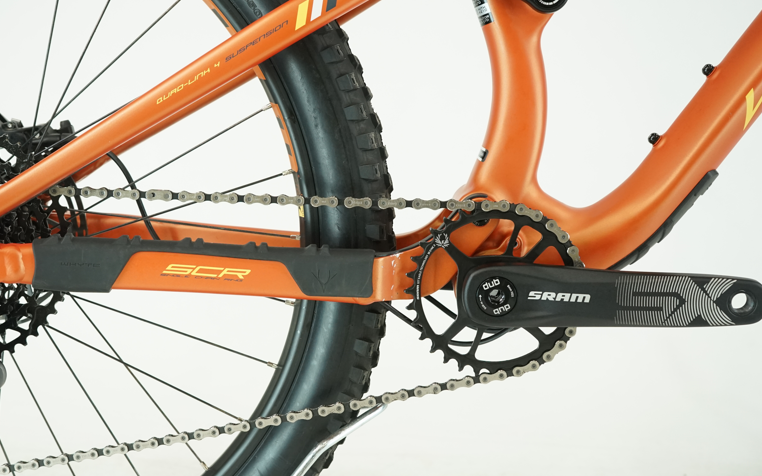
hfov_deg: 39.4
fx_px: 1059
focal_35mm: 51
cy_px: 260
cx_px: 297
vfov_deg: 25.3
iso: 1600
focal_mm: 40
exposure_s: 1/200
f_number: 5.6
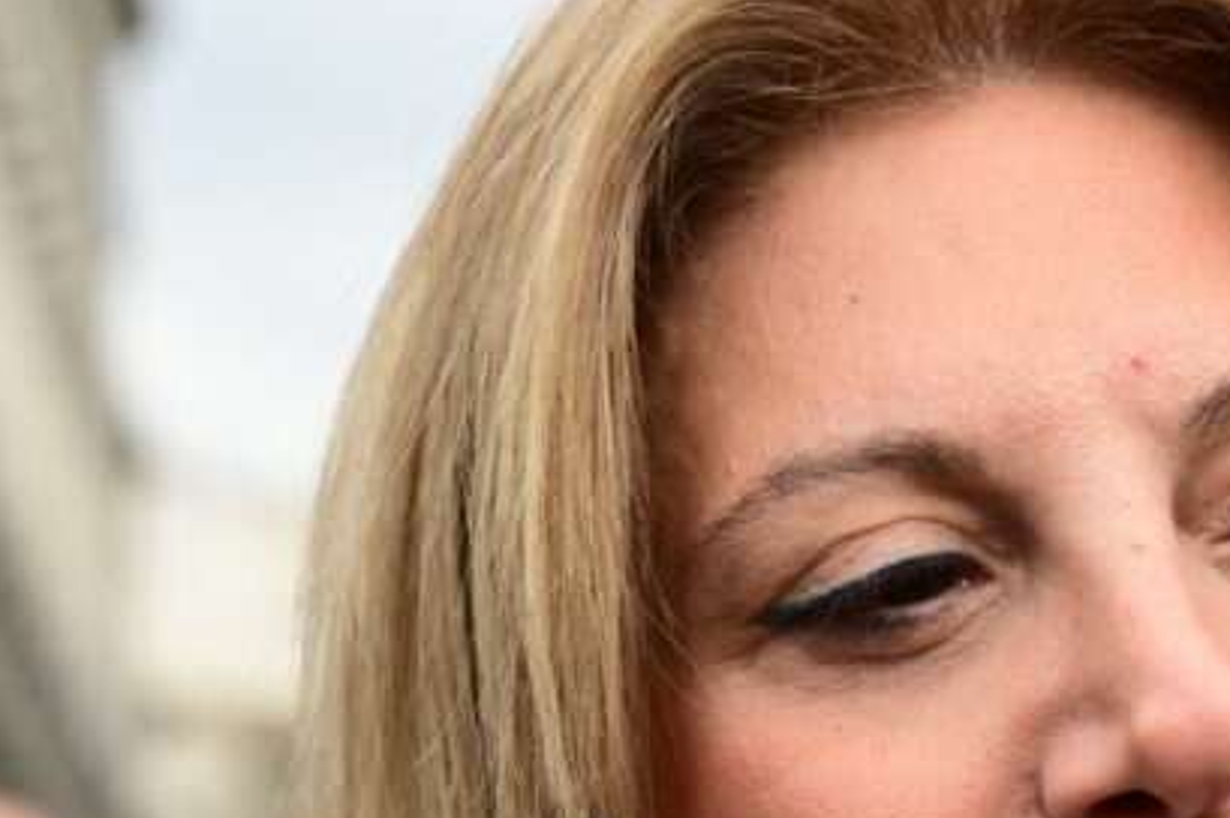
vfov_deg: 7.3
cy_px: 681
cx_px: 1035
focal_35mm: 188
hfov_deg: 10.9
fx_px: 6418
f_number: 6.3
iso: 400
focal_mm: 75
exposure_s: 1/500
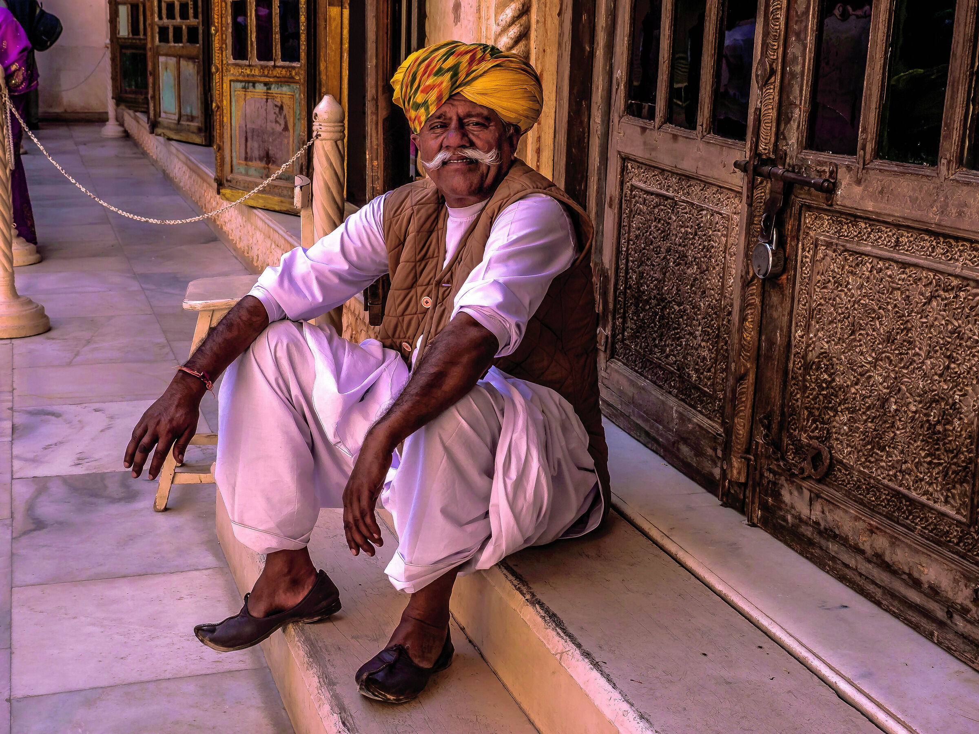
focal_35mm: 50
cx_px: 490
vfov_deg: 29.1
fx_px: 1414
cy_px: 367
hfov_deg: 38.2
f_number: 7.1
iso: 160
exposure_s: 1/200
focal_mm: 25
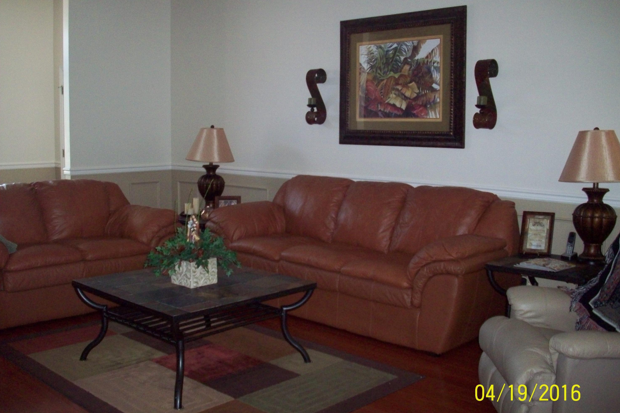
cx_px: 312
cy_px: 202
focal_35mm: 39
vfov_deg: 34.2
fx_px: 672
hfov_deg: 49.6
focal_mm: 6.2
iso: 200
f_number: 2.8
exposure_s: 1/45
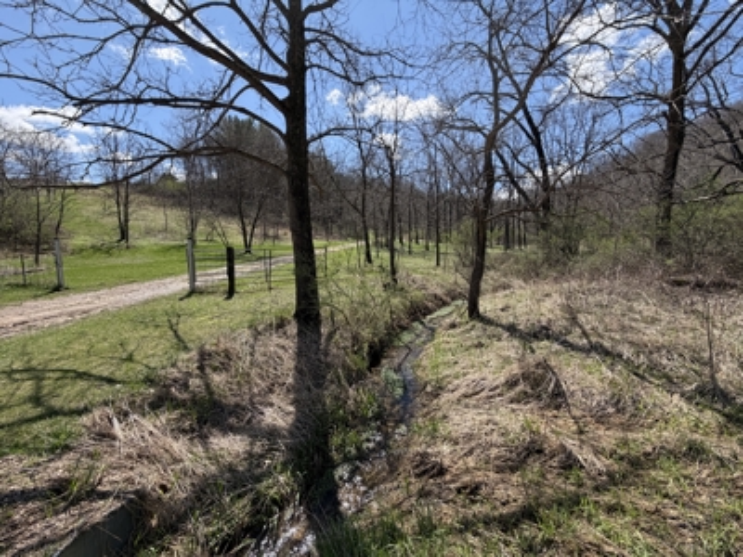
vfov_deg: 85.7
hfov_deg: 102.1
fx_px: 300
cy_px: 278
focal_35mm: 14
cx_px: 372
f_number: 2.2
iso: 40
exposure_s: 1/770
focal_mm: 2.22
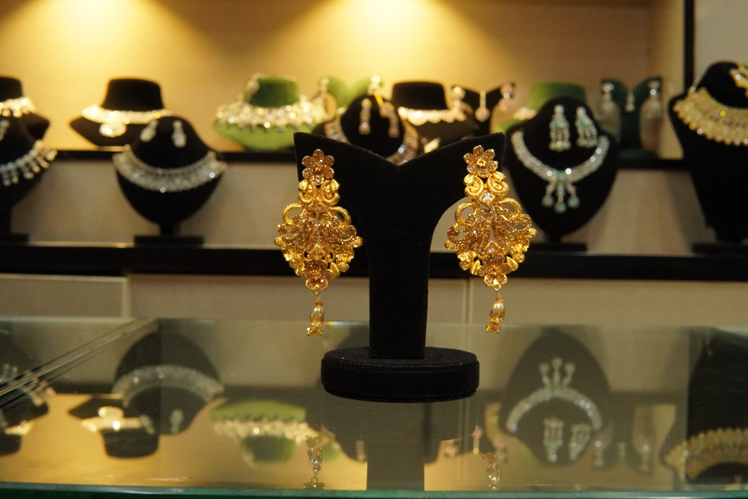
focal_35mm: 45
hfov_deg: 43.6
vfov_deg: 29.9
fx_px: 935
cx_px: 374
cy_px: 250
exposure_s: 1/80
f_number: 9
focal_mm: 30
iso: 4000
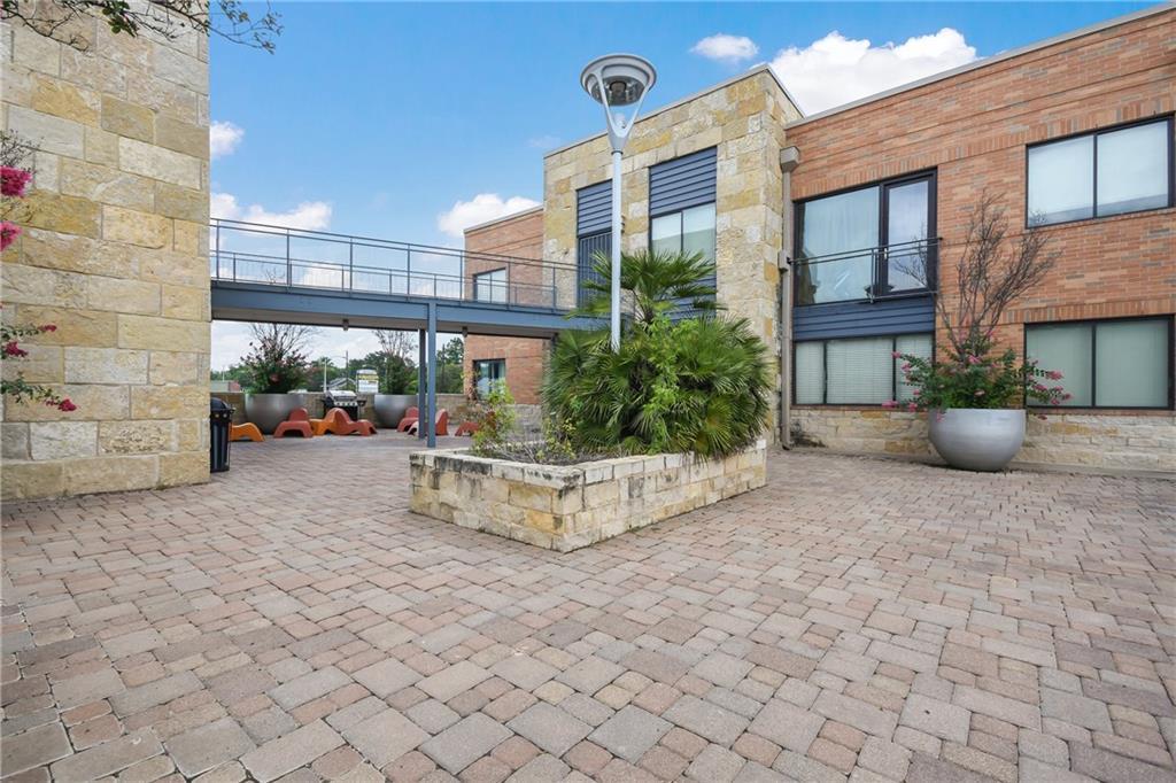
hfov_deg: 100.4
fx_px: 490
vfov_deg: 77.3
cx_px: 588
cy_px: 392
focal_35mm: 15
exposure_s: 1/250
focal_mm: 10
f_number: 8
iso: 200
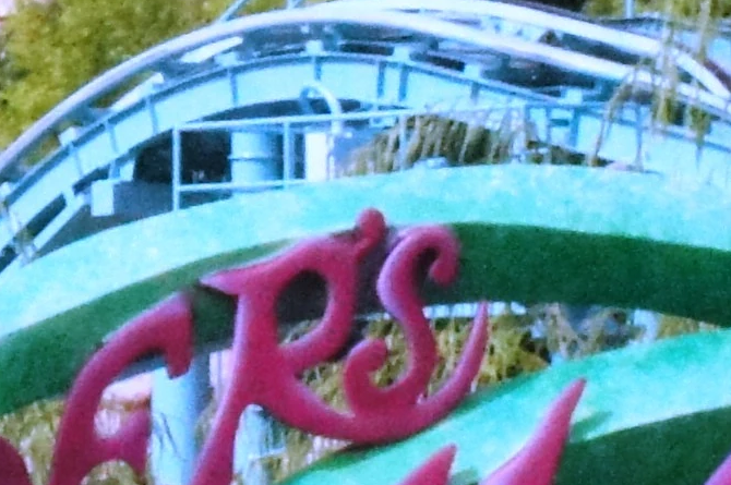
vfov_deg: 3.6
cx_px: -103
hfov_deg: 5.3
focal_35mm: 385
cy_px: 535
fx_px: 7801
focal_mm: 35
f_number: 29
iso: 3200
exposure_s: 1/800
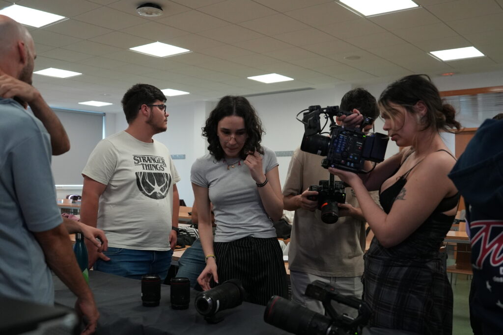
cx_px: 252
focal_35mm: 36
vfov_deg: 36.9
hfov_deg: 53.1
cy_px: 168
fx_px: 503
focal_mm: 24
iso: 3200
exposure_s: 1/500
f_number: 2.8
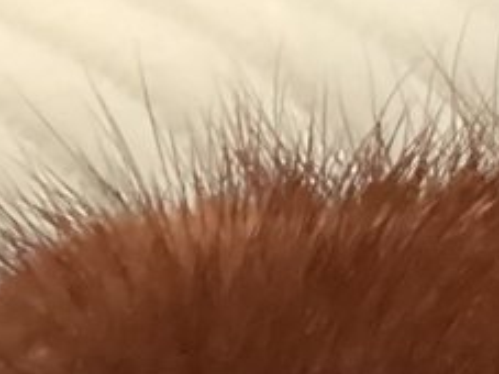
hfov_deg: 9.6
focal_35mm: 207
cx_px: 362
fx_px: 2982
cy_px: 1132
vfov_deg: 6.5
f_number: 2.4
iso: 640
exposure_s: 1/24
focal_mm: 3.3
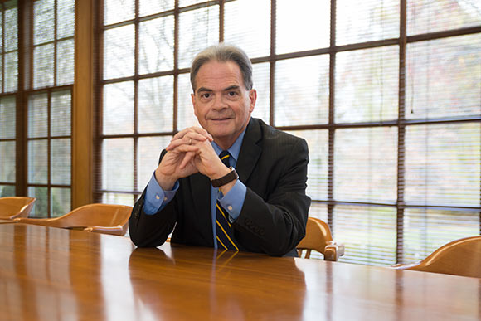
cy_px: 160
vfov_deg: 35.1
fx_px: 508
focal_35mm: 38
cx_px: 240
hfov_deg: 50.7
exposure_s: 1/90
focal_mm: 38
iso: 200
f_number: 2.8
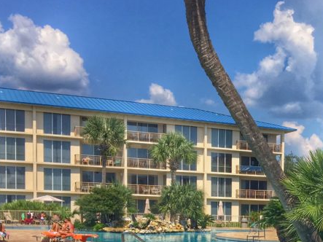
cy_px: 255
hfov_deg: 27.4
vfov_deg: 21.0
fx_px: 625
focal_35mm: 67
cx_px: 322
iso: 25
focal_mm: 4.15
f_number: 2.2
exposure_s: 1/2849
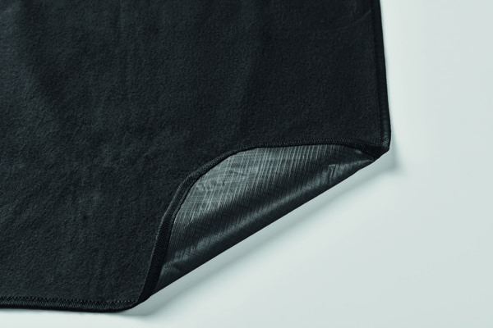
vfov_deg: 13.0
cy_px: 164
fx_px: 1438
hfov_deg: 19.5
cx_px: 246
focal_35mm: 105
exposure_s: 1/125
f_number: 14
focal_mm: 105
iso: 80
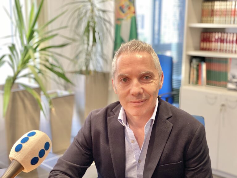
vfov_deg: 28.0
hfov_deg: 36.8
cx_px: 118
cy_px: 89
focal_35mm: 52
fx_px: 356
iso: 200
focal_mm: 6
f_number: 2
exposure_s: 1/33
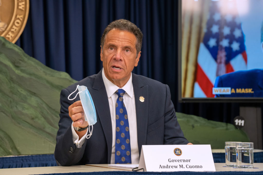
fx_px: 1154
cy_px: 88
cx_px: 132
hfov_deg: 13.0
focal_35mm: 158
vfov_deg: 8.7
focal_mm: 158
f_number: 9
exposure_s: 1/60
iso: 2000
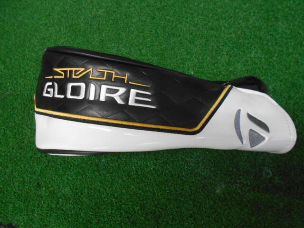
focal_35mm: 26
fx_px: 228
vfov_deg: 53.1
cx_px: 152
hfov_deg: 67.3
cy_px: 114
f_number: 3.2
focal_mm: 4.6
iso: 800
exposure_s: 1/80
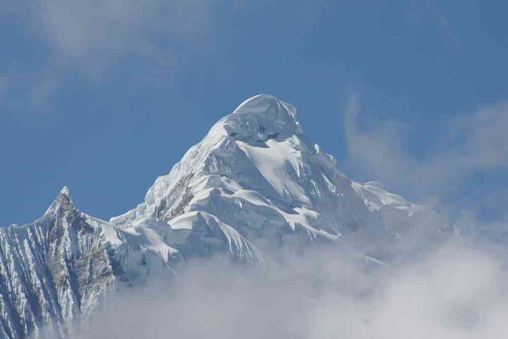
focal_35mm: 450
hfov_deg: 4.6
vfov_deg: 3.1
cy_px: 170
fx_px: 6350
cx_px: 254
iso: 200
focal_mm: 300
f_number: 9
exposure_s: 1/320
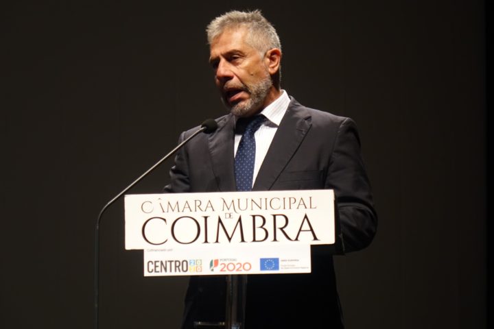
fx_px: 1784
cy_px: 164
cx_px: 247
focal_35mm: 130
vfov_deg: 10.5
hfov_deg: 15.8
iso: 800
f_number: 2.8
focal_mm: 47.85
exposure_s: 1/80
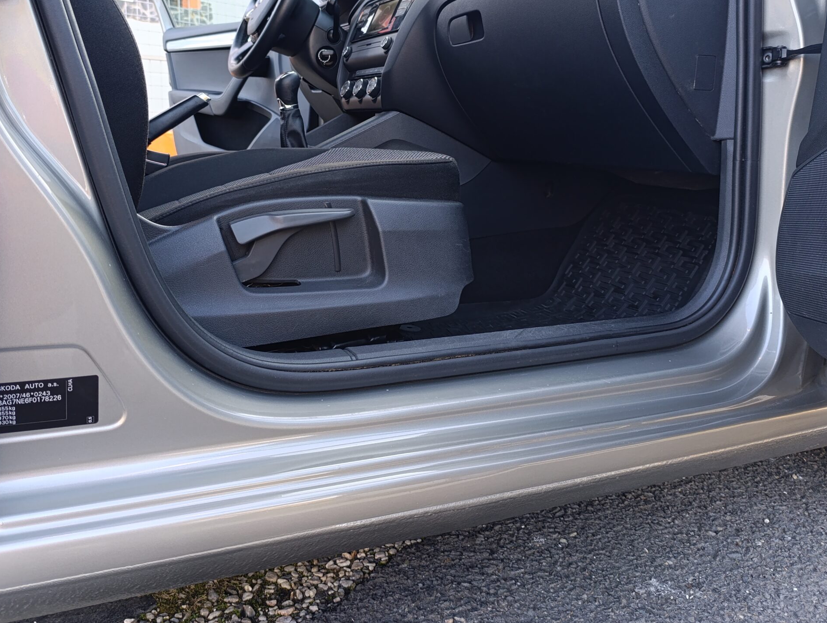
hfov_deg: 58.1
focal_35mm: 31
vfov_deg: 45.1
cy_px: 223
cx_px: 364
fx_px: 742
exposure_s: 1/100
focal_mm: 6.14
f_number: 1.6
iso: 320
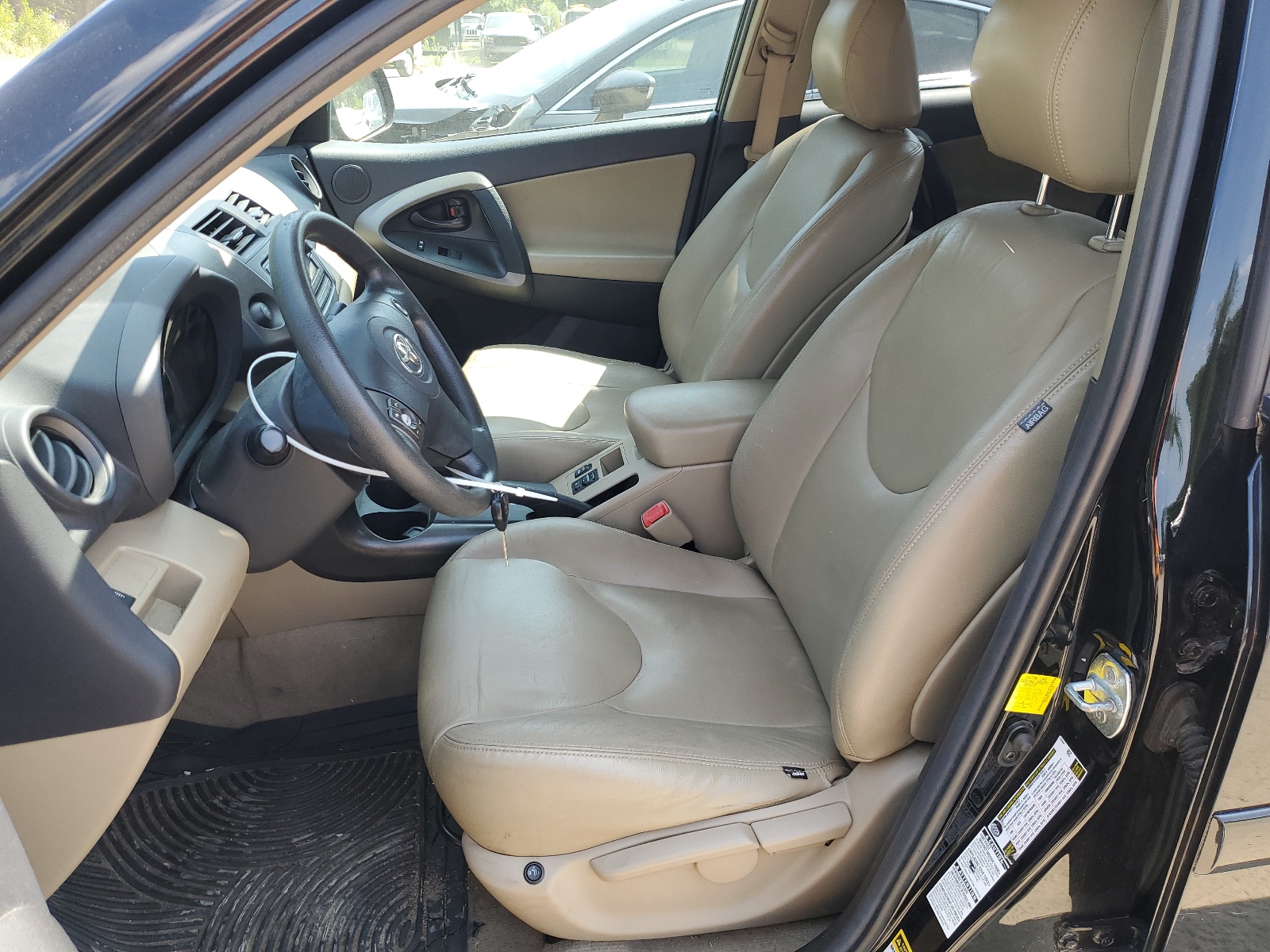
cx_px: 635
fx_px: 954
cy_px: 476
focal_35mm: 26
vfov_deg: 53.1
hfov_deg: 67.3
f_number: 1.5
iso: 50
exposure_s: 1/312
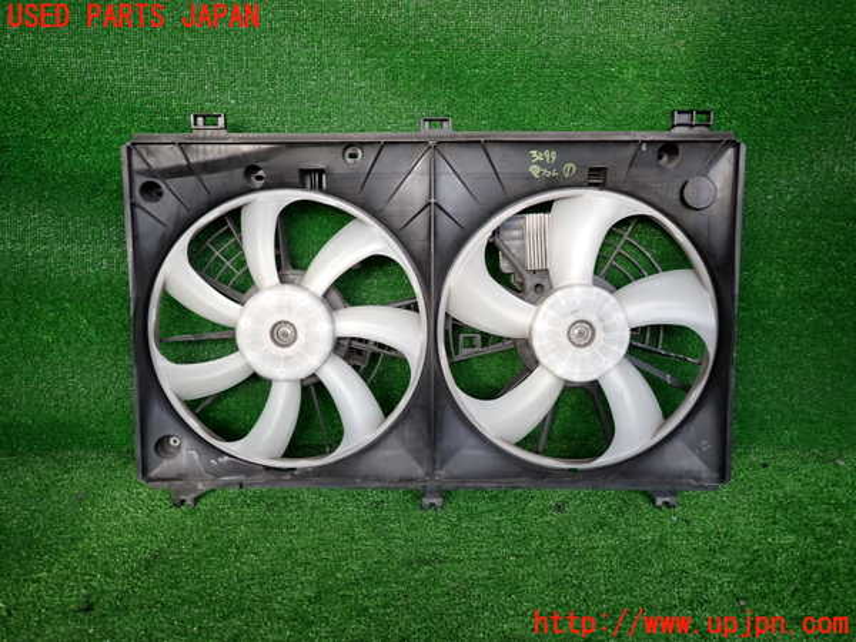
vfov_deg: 54.9
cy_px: 321
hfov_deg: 69.4
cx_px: 428
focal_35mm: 25
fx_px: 618
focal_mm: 4.5
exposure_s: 1/125
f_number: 2
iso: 200
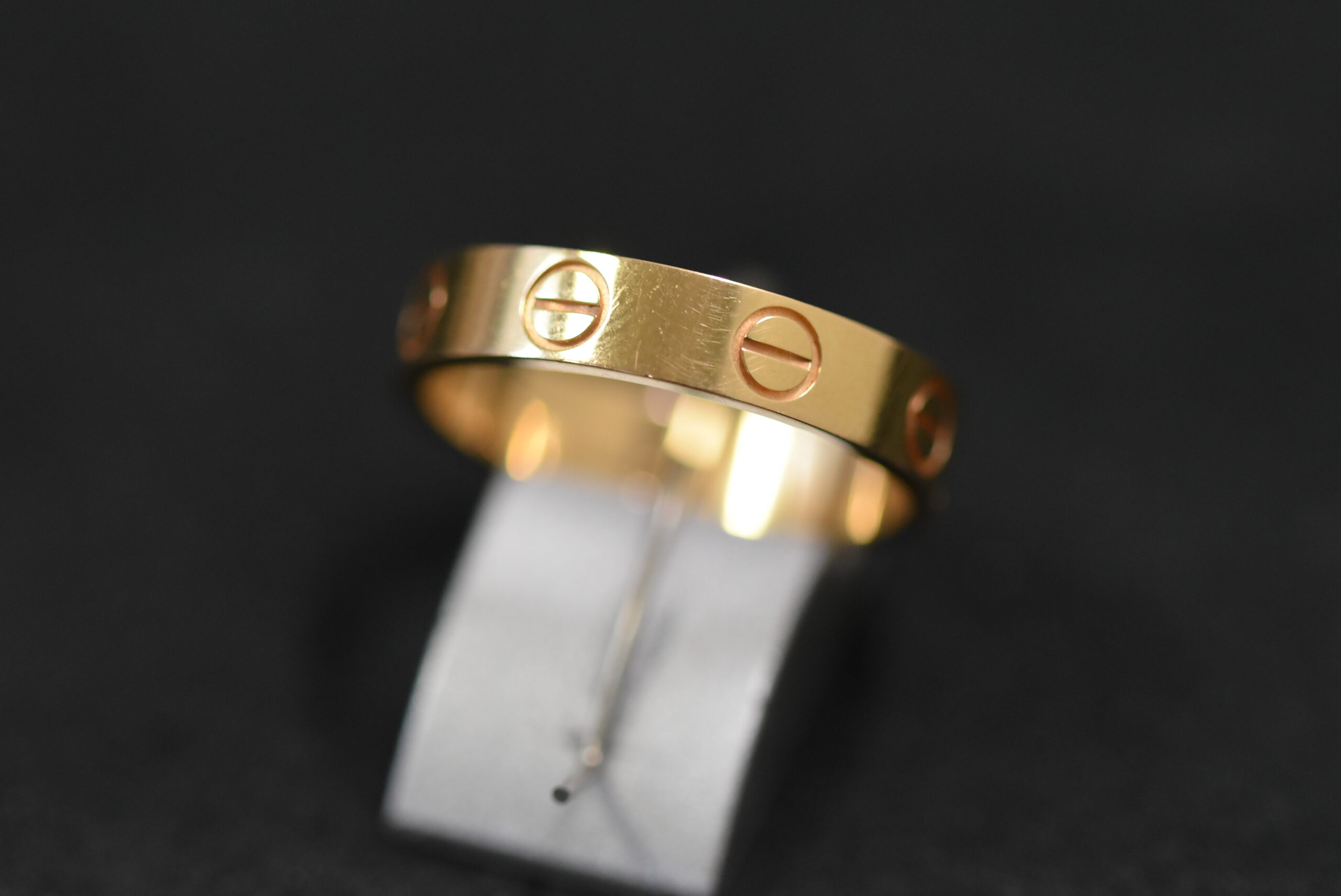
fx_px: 5032
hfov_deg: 15.2
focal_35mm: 135
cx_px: 670
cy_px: 448
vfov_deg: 10.2
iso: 1250
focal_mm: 90
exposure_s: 1/125
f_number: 4.5
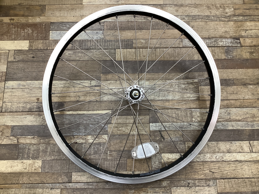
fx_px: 232
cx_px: 130
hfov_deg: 58.3
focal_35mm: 31
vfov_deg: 45.5
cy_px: 97
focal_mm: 3.3
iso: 100
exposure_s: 1/60
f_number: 2.4
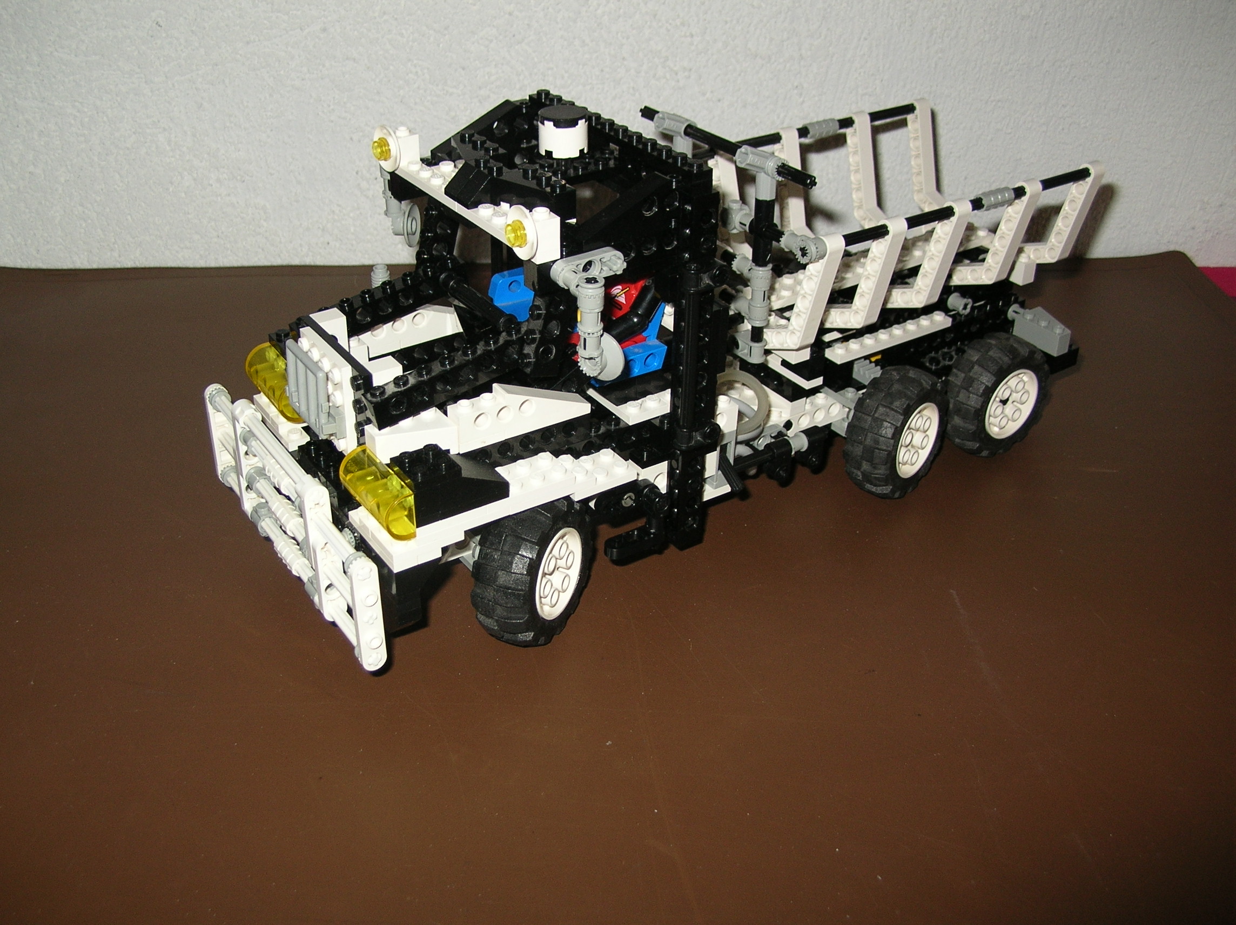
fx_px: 1284
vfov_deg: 39.6
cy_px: 462
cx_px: 618
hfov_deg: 51.4
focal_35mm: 36
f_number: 2.7
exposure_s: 1/60.1
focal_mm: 6
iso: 50
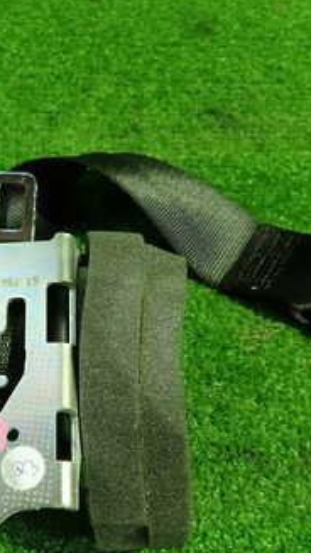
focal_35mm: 50
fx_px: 733
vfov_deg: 40.9
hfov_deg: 23.7
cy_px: 359
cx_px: 69
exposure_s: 1/30
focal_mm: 4.5
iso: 200
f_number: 2
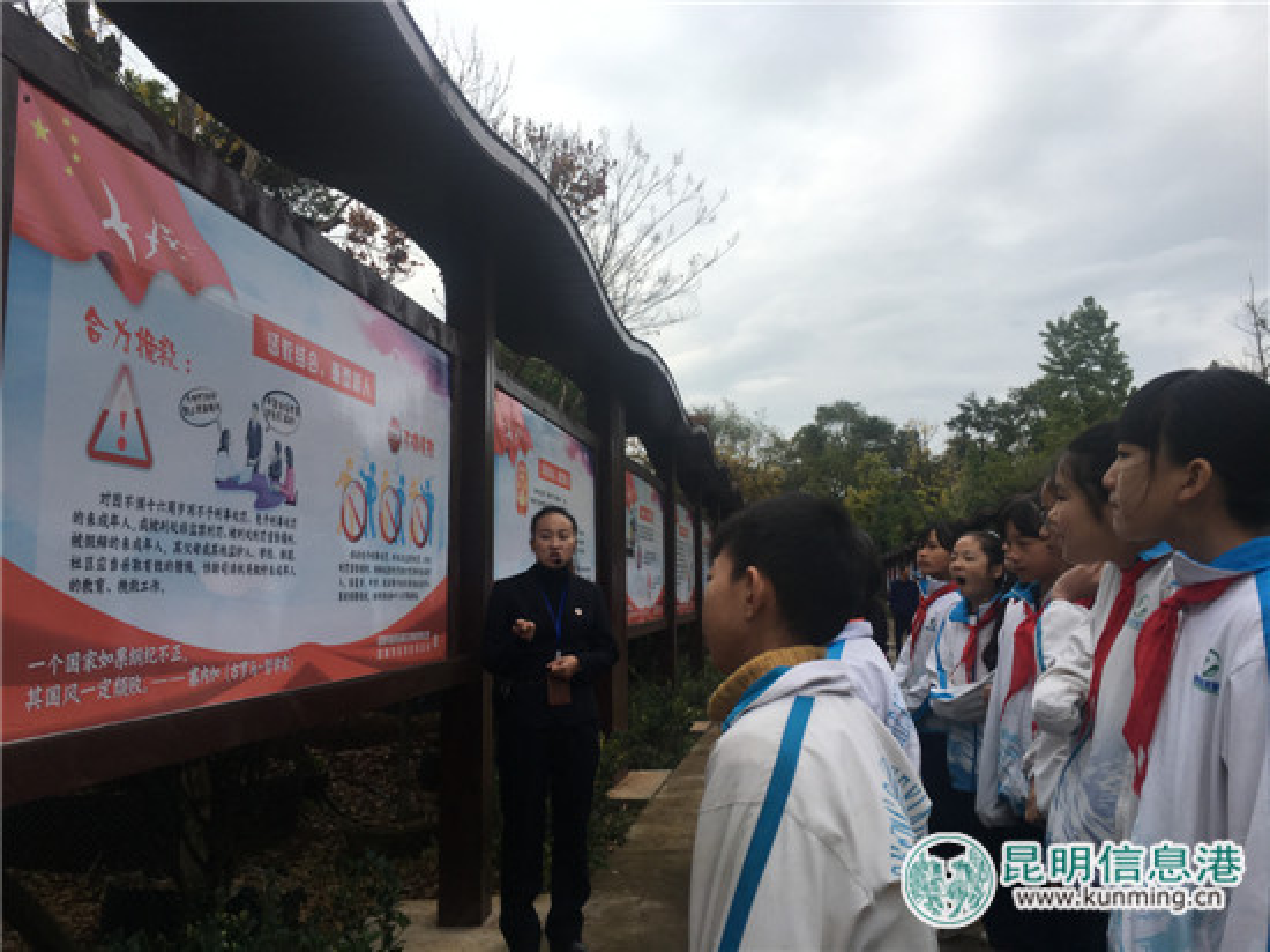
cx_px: 635
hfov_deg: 61.7
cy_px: 476
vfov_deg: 48.2
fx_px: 1063
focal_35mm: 29
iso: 25
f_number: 2.2
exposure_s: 1/1183
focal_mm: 4.15
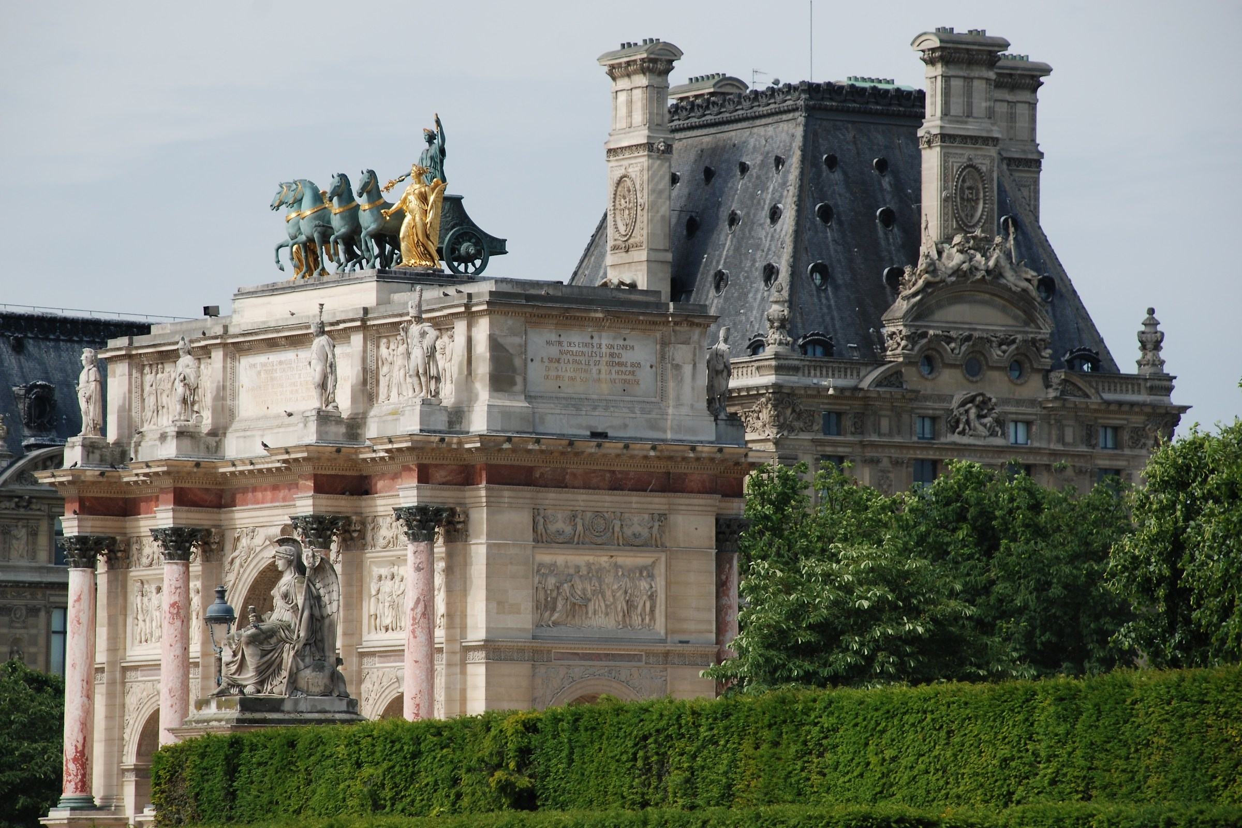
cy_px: 414
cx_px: 621
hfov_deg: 11.4
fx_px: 6210
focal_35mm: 180
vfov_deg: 7.6
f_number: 5.6
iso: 160
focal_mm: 120
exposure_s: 1/500
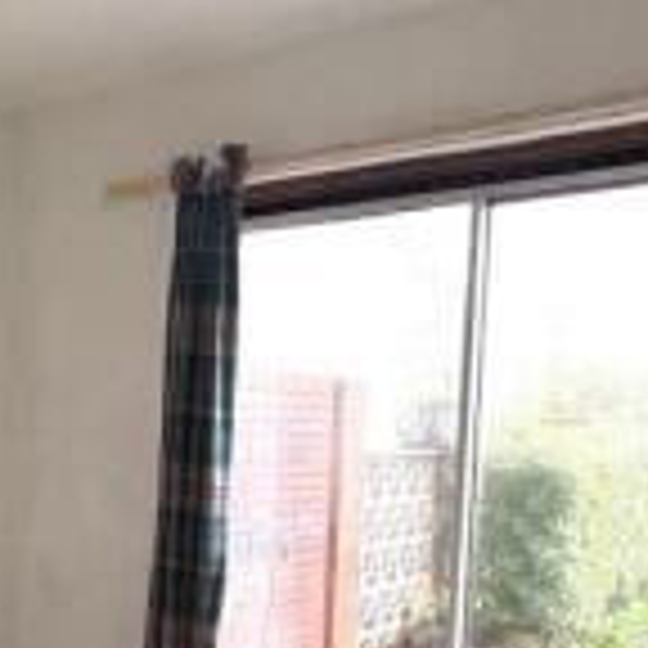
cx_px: 124
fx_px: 1059
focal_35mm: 50
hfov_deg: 33.0
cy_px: 619
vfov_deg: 31.9
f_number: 2.2
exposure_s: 1/99
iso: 160
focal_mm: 2.22
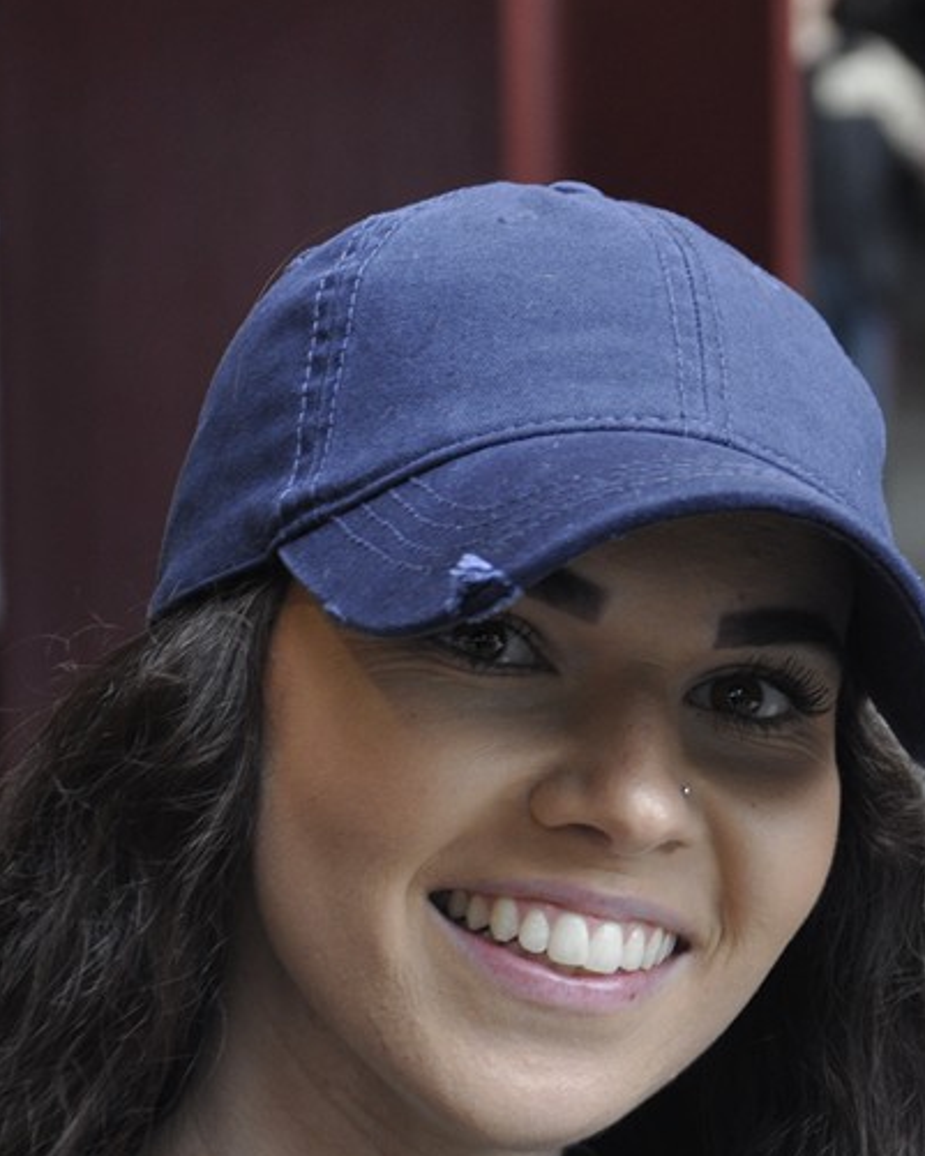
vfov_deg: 11.1
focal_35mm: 174
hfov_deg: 8.8
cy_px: 531
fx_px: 5953
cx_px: 1093
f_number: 5.3
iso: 400
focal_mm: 62
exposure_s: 1/25
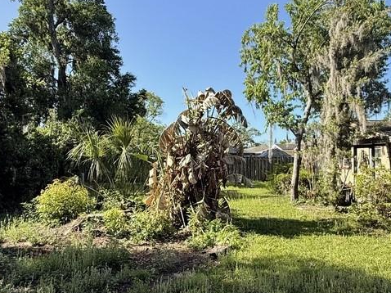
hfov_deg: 59.9
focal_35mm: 30
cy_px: 148
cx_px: 215
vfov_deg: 46.8
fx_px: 339
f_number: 2.2
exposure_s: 1/970
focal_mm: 2.22
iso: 50
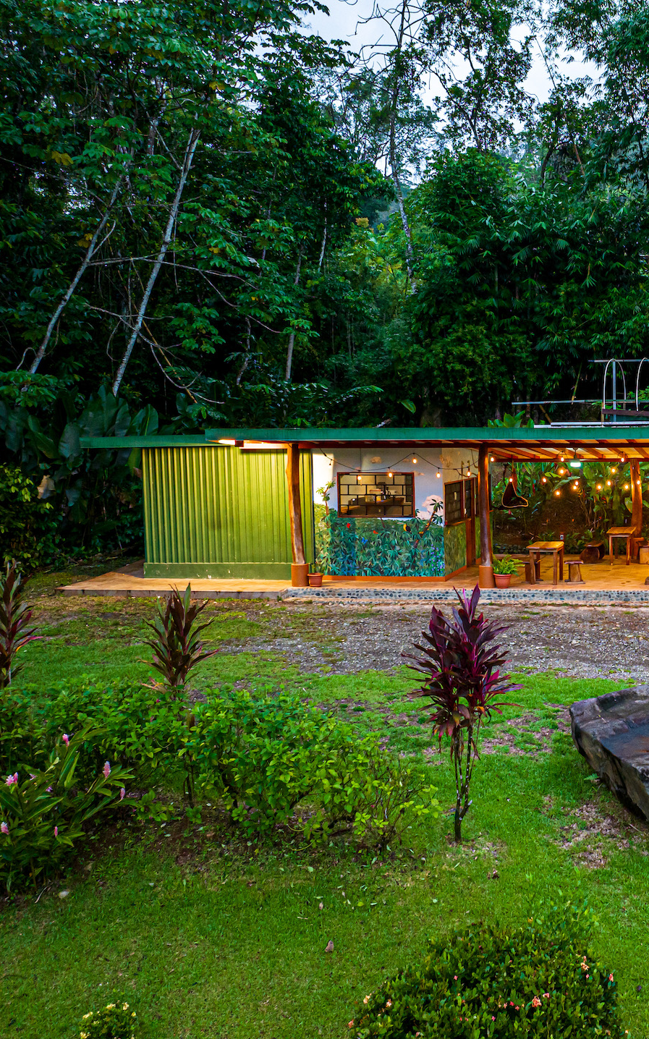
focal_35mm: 34
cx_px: 635
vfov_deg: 56.7
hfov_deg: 34.3
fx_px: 963
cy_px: 520
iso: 340
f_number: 2.8
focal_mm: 12.29
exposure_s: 1/15
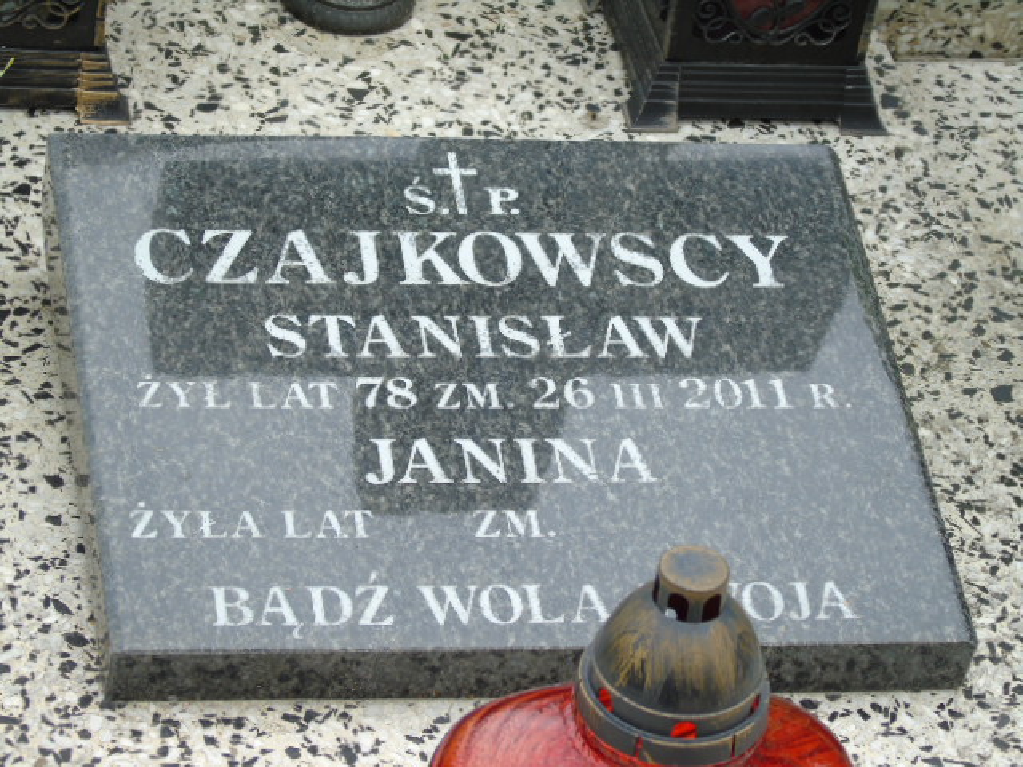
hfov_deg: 15.9
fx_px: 3665
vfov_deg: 12.0
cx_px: 512
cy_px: 384
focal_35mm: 124
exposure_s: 1/80
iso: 80
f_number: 4.6
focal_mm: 22
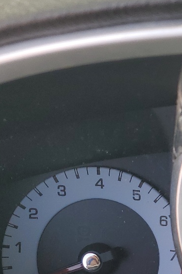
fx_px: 591
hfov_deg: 15.3
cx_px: 319
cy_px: 242
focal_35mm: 78
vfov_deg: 25.3
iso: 50
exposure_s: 1/200
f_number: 1.5
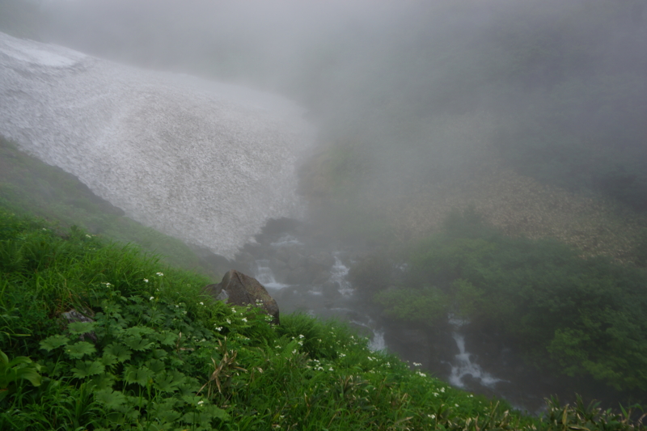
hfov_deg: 67.4
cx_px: 324
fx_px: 485
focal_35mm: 27
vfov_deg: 47.9
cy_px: 216
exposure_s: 1/100
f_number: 9
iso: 100
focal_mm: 18
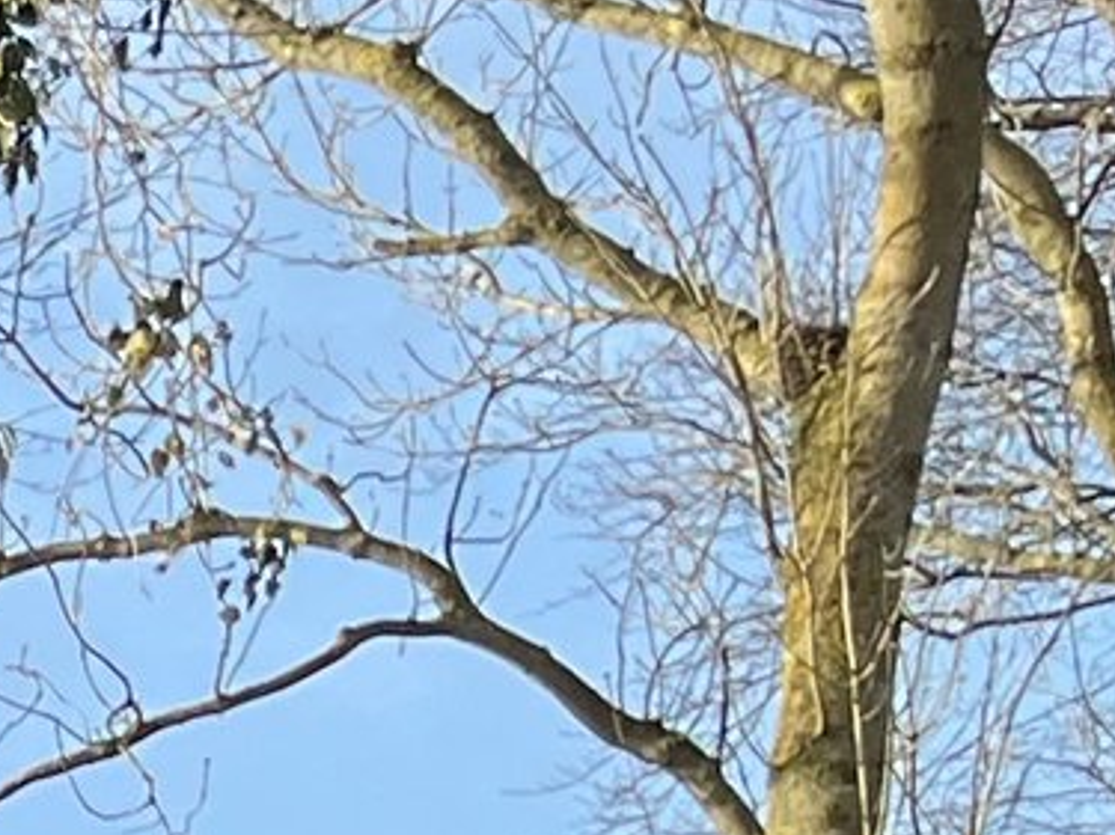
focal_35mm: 208
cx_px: -2388
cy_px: 2936
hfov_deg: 8.0
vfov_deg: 6.3
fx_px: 6698
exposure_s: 1/737
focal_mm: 5.1
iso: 50
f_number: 1.6
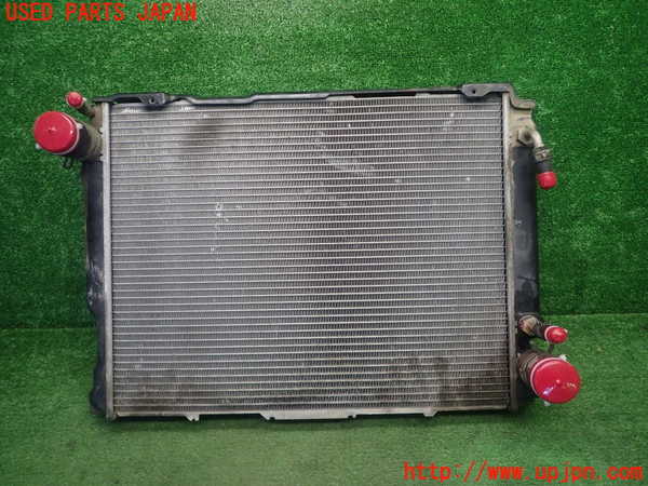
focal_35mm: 25
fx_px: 468
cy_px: 243
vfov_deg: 54.9
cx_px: 324
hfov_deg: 69.4
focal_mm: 4.5
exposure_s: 1/60
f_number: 2
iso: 200
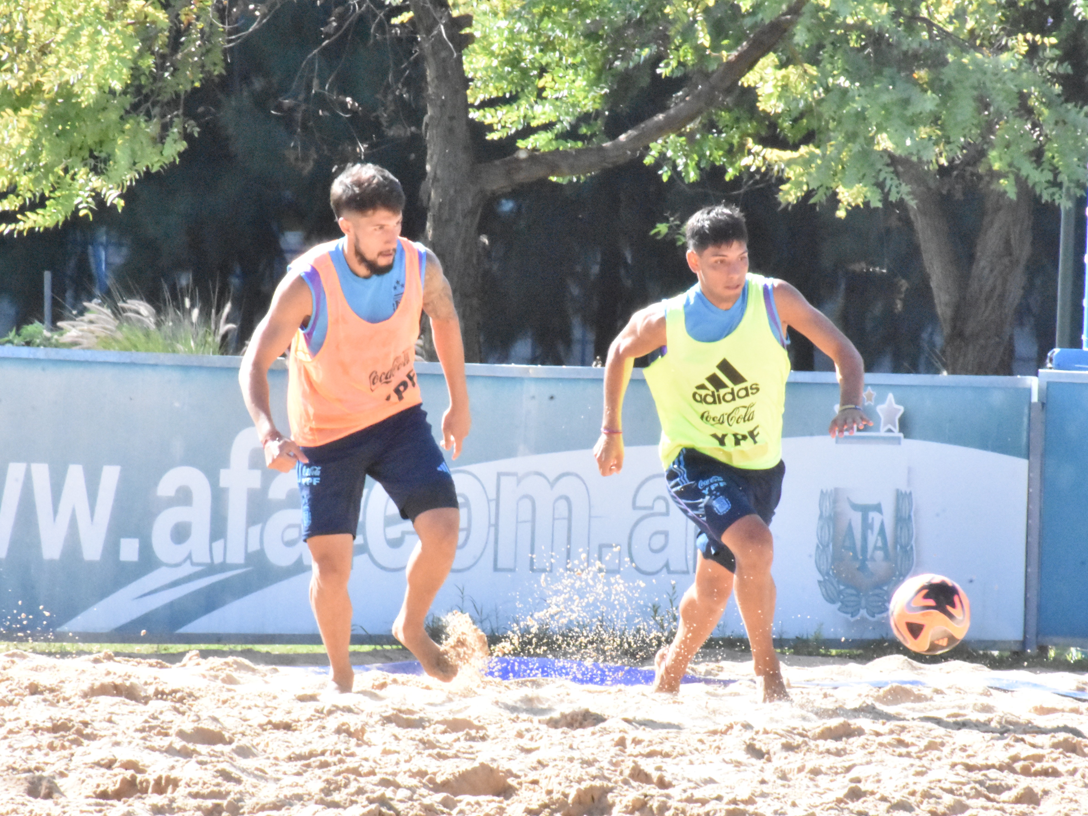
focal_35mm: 423
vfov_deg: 3.5
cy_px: 408
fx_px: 13295
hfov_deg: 4.7
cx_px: 572
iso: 16000
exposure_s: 1/640
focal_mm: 260
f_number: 32
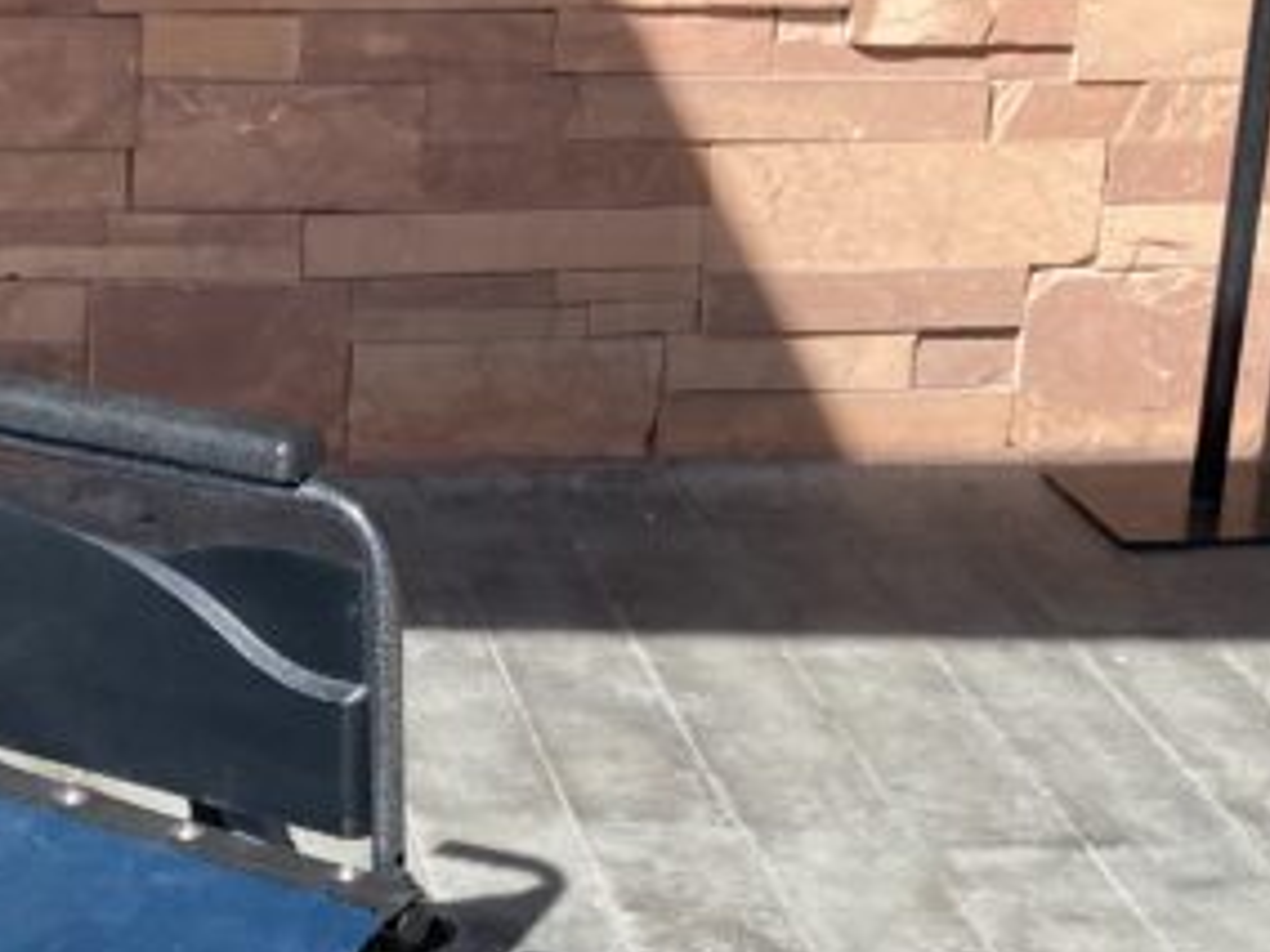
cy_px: 836
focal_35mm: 101
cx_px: -40
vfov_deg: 14.5
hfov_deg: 18.9
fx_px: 3706
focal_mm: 3.99
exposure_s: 1/1230
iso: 20
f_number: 1.8
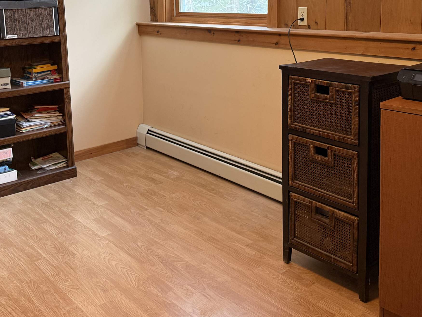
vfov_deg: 33.3
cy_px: 58
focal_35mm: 42
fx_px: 512
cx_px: 212
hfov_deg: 44.8
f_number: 1.78
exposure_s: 1/60
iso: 200
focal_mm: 6.76
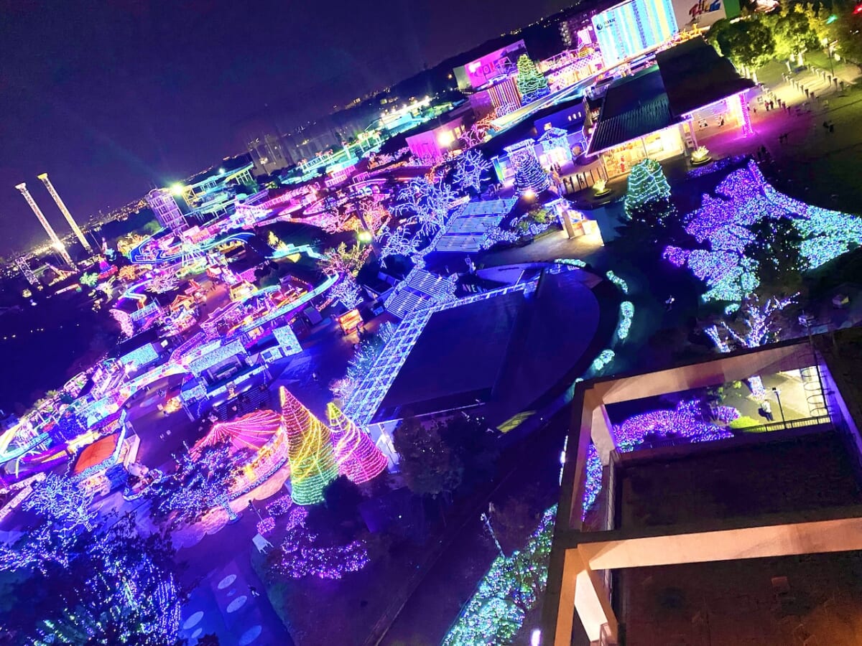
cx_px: 431
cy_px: 323
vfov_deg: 53.1
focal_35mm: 26
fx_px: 647
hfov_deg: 67.3
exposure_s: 1/33
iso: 500
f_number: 1.8
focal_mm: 4.25
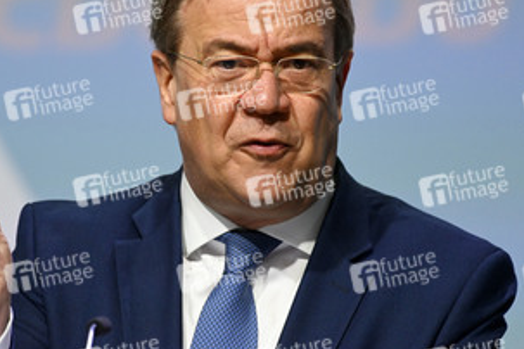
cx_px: 245
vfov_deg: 1.8
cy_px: 143
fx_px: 10828
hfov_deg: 2.8
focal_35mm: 744
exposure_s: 1/640
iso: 6400
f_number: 5.6
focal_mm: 500
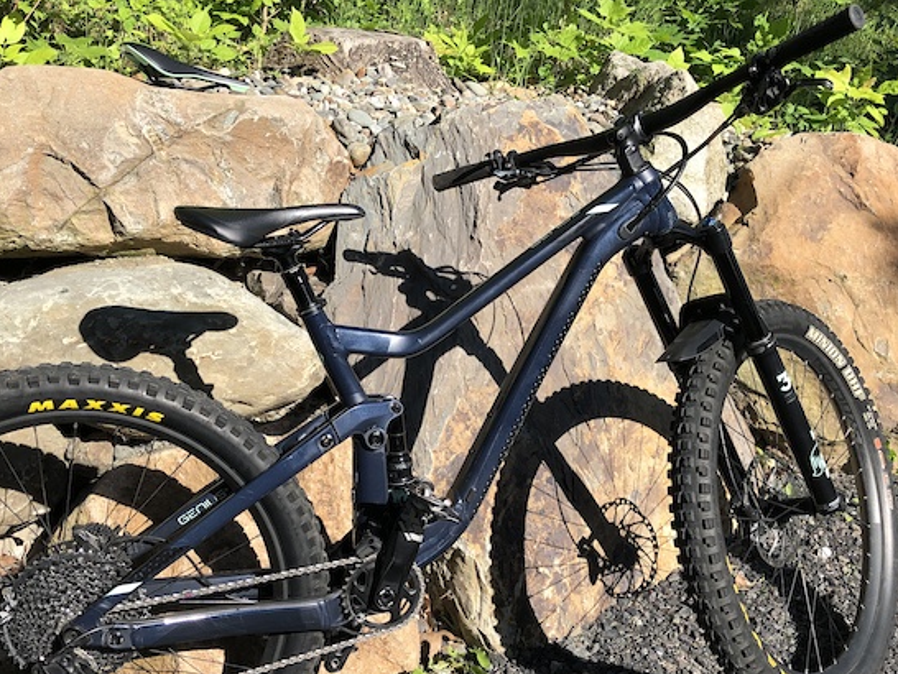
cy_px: 403
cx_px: 433
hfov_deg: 45.7
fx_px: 1064
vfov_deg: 35.0
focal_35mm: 41
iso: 20
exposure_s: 1/1263
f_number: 1.8
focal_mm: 4
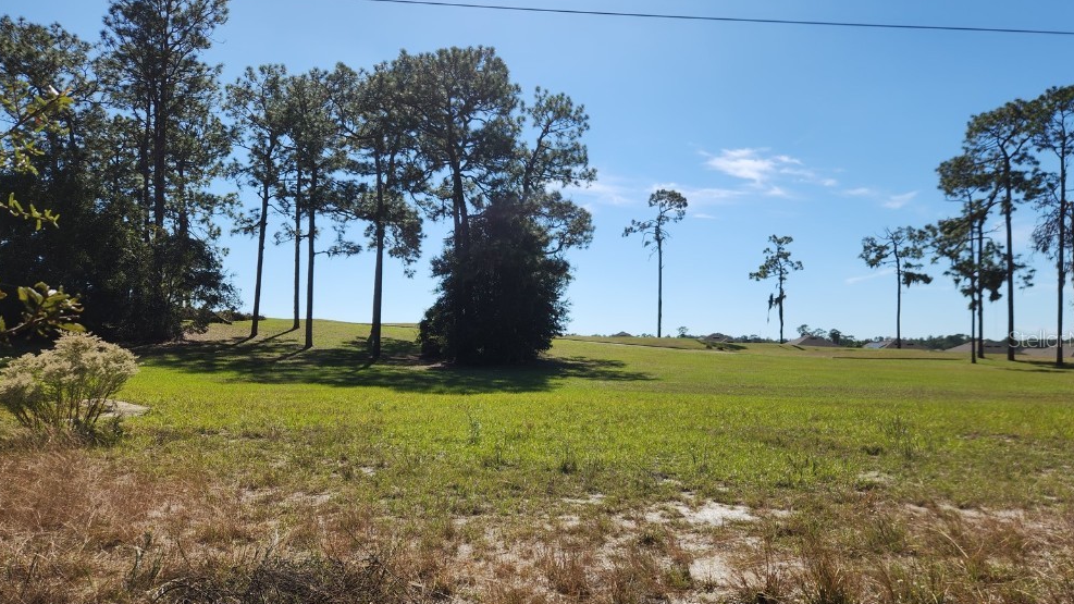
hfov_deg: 71.9
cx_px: 554
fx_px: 740
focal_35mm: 26
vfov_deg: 44.3
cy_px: 338
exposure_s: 1/1989
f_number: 1.8
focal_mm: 5.4
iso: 20
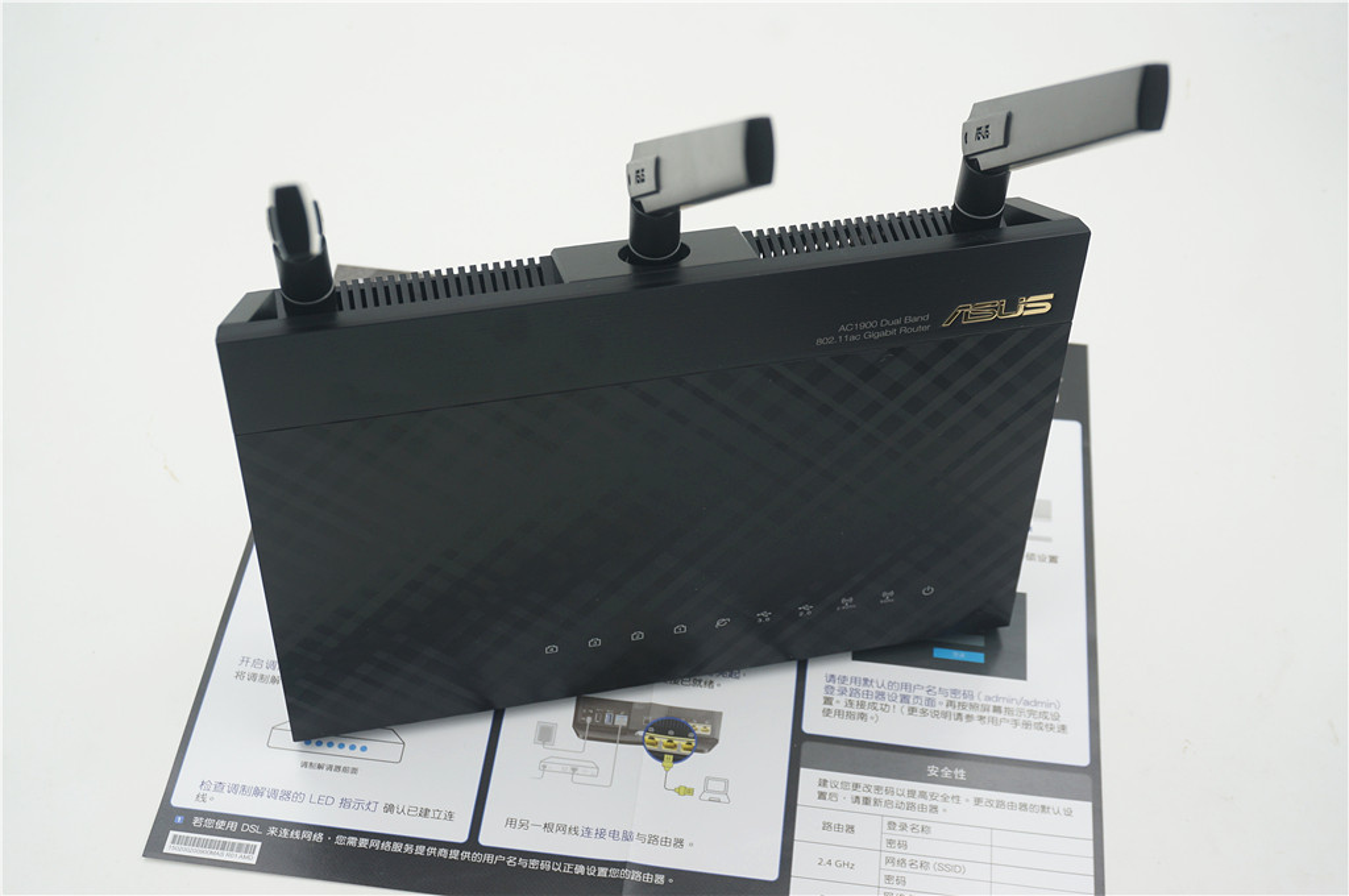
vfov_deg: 27.2
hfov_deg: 40.0
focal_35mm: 50
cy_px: 448
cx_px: 674
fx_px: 1853
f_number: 7.1
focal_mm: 33
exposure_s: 1/50
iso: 100
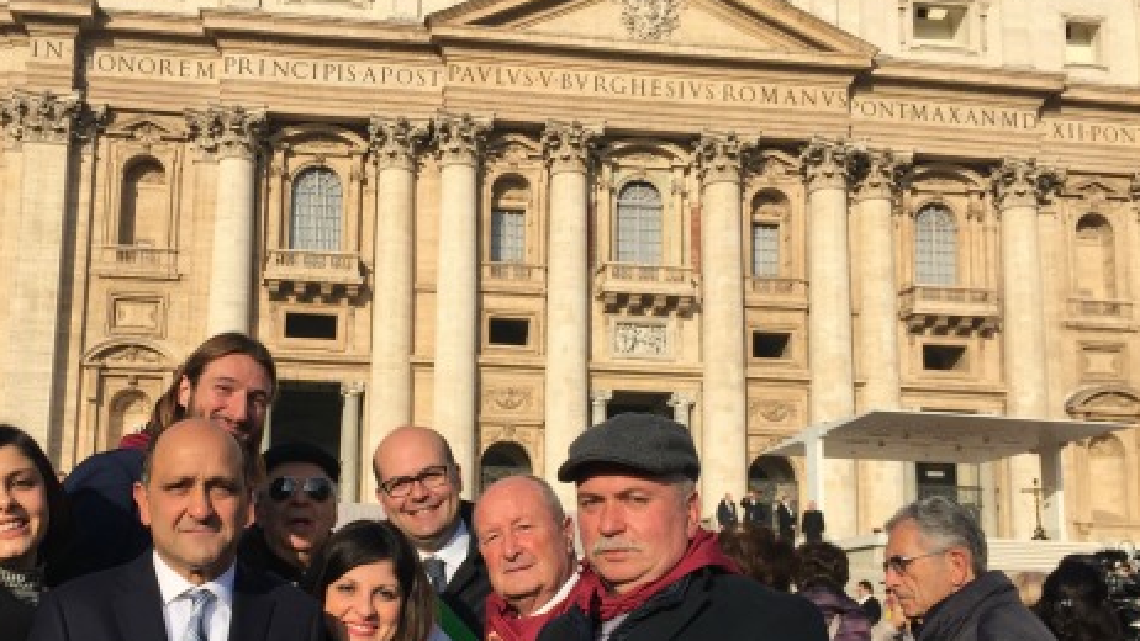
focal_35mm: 41
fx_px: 1240
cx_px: 442
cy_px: 439
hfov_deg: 49.0
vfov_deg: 28.8
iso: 32
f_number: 2.2
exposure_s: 1/2198
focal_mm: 4.15
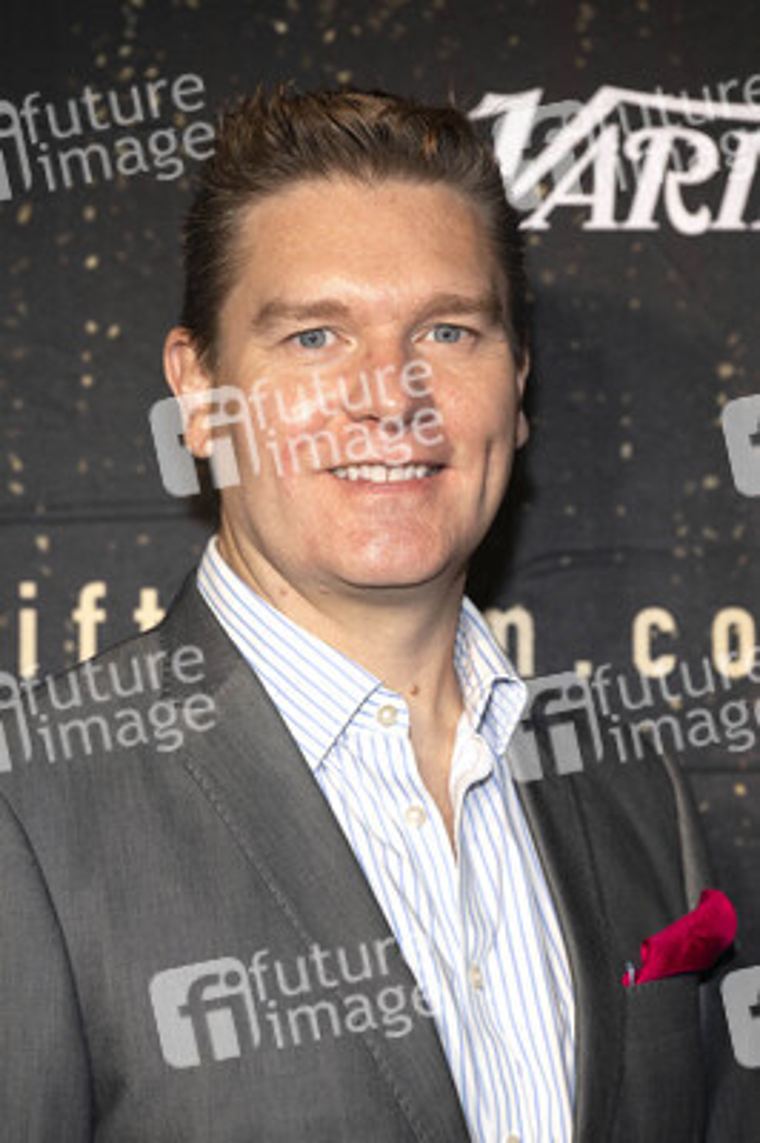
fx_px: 3806
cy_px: 572
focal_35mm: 120
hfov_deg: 11.4
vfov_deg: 17.1
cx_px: 380
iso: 800
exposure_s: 1/200
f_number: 5.6
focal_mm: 120
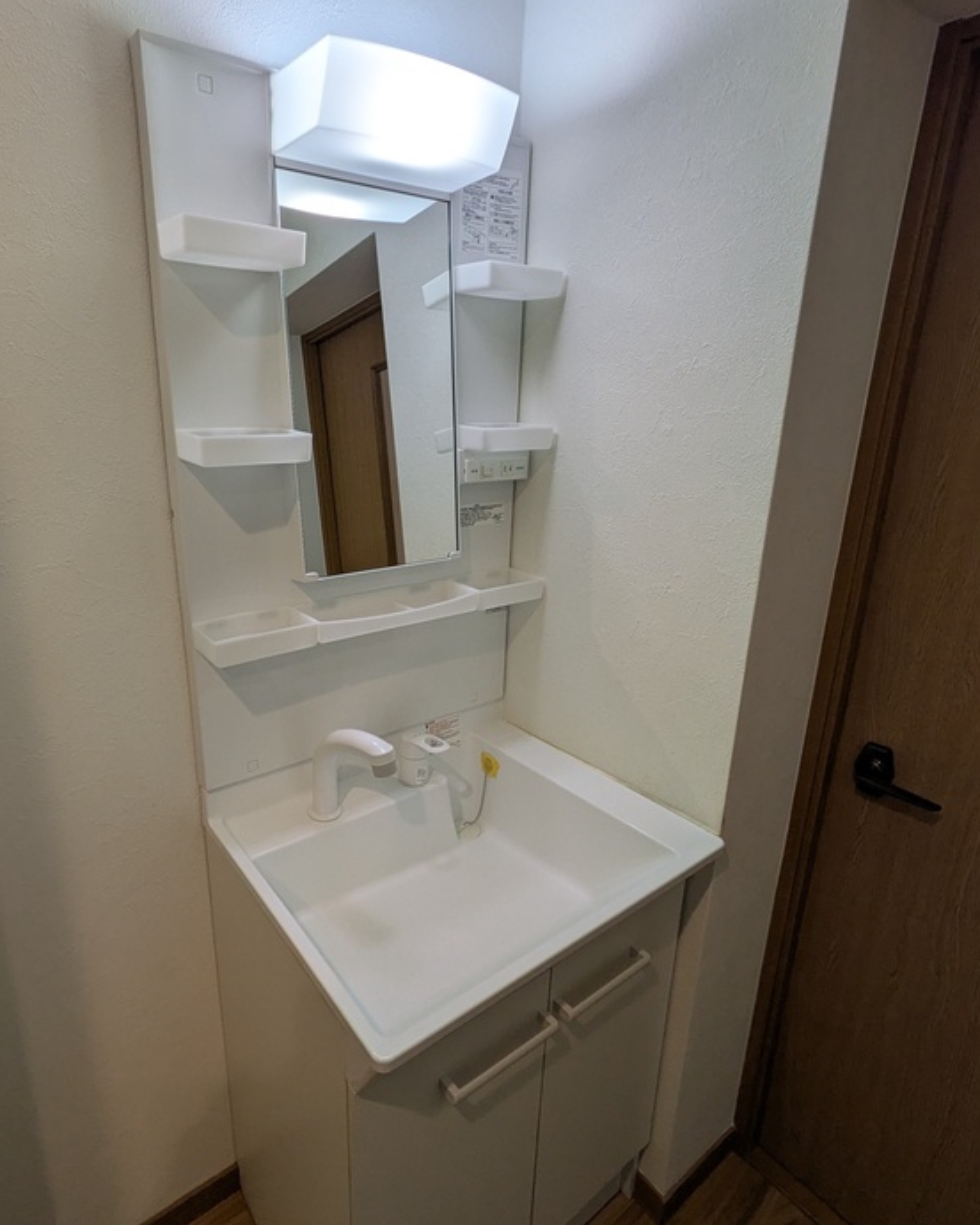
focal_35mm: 19
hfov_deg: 70.1
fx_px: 689
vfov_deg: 83.3
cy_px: 602
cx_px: 391
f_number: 2.2
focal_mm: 1.83
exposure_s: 1/60
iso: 55
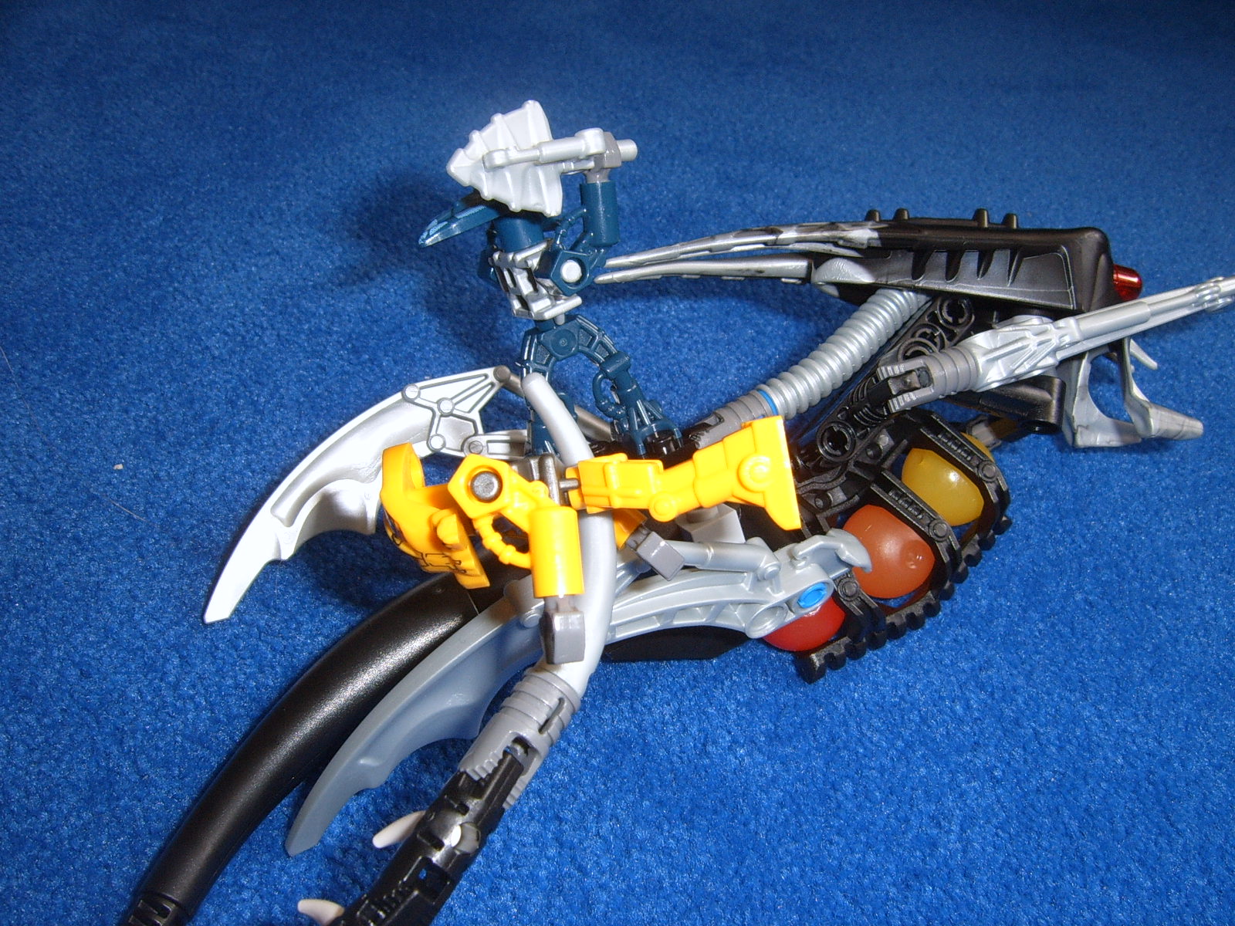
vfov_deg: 40.7
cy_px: 463
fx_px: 1249
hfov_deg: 52.6
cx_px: 618
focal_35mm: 35
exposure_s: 1/30
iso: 69
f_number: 5.8
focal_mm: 5.8
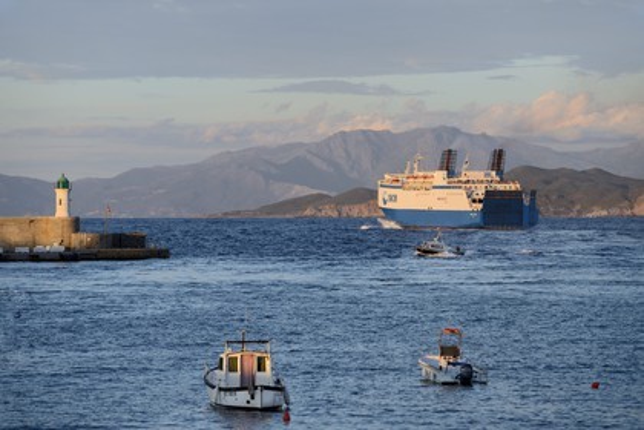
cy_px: 215
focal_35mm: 170
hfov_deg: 12.1
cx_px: 322
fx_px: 3041
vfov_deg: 8.1
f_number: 5.6
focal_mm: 170
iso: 200
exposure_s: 1/250
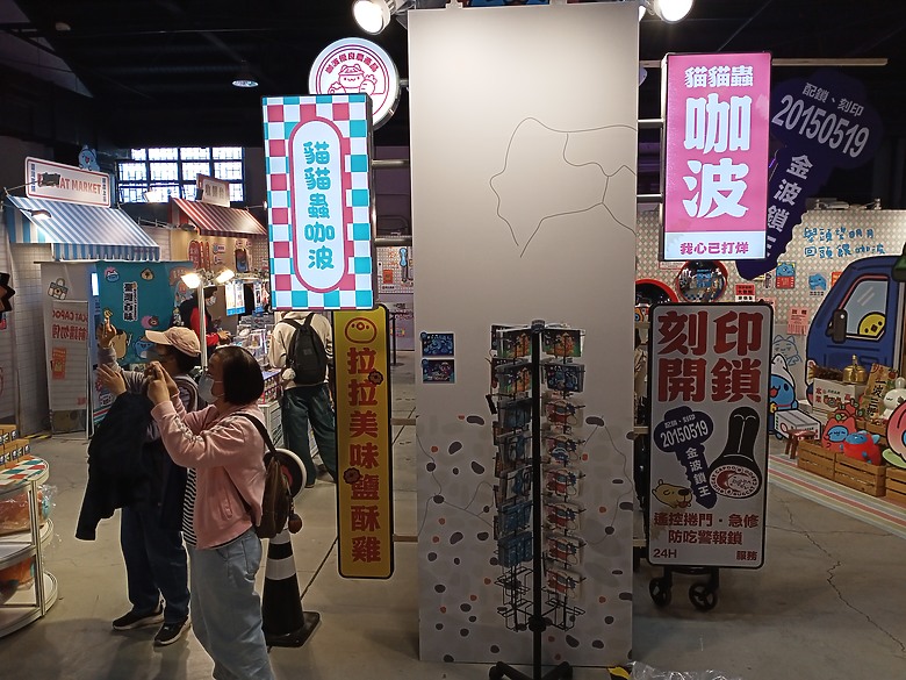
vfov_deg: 49.7
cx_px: 453
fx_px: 733
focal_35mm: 28
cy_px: 340
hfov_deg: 63.4
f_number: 1.8
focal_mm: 4.05
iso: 114
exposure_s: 1/119
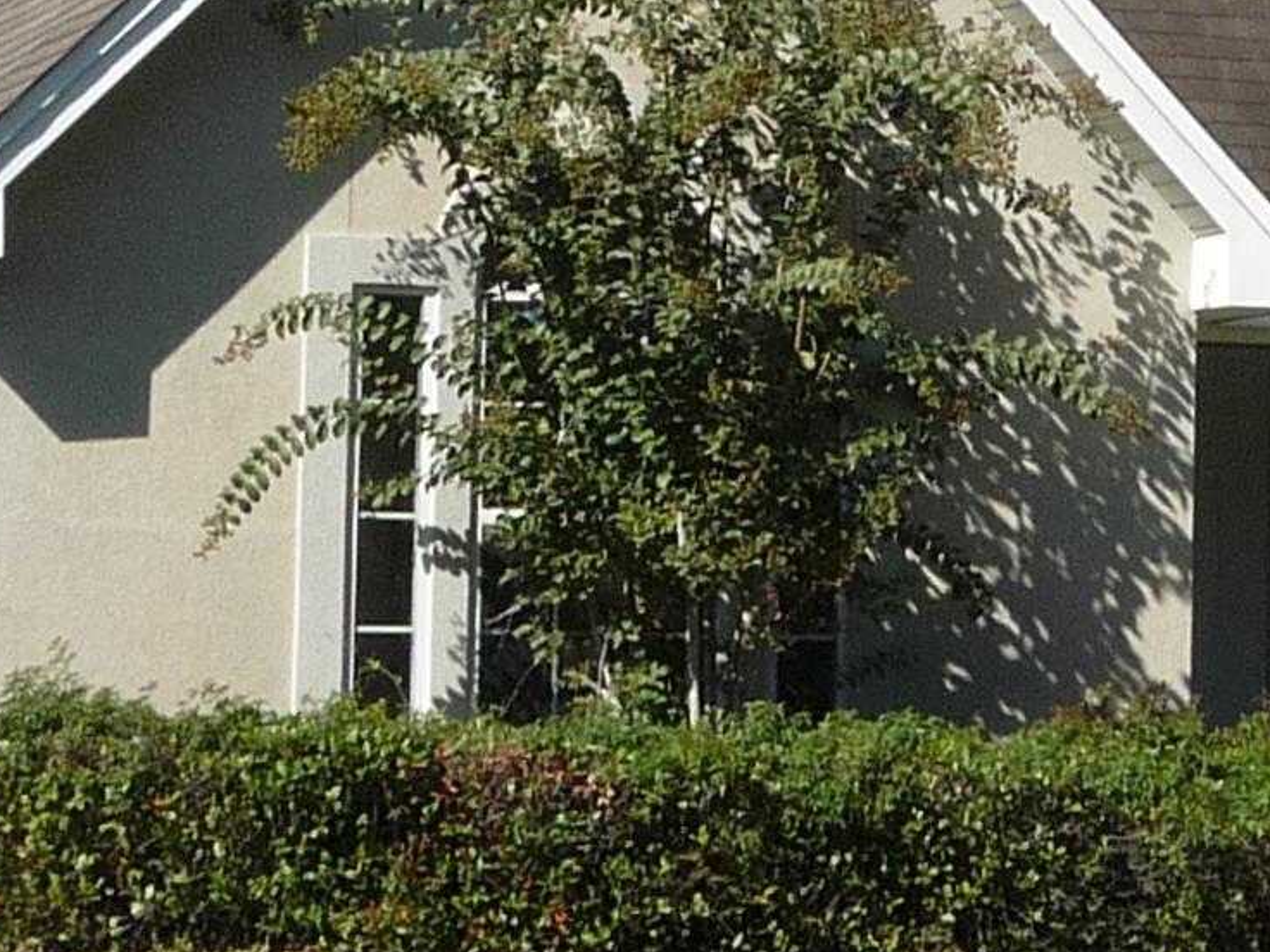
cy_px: -117
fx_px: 6384
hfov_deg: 11.3
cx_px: 1246
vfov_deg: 8.5
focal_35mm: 174
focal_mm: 6.3
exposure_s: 1/400
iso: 100
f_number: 5.6
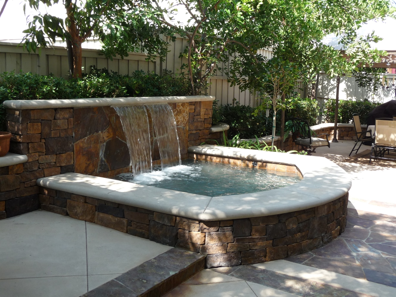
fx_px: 458
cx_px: 198
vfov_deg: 36.0
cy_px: 148
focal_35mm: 40
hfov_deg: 46.8
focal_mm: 6.7
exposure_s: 1/160
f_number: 3.9
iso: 100
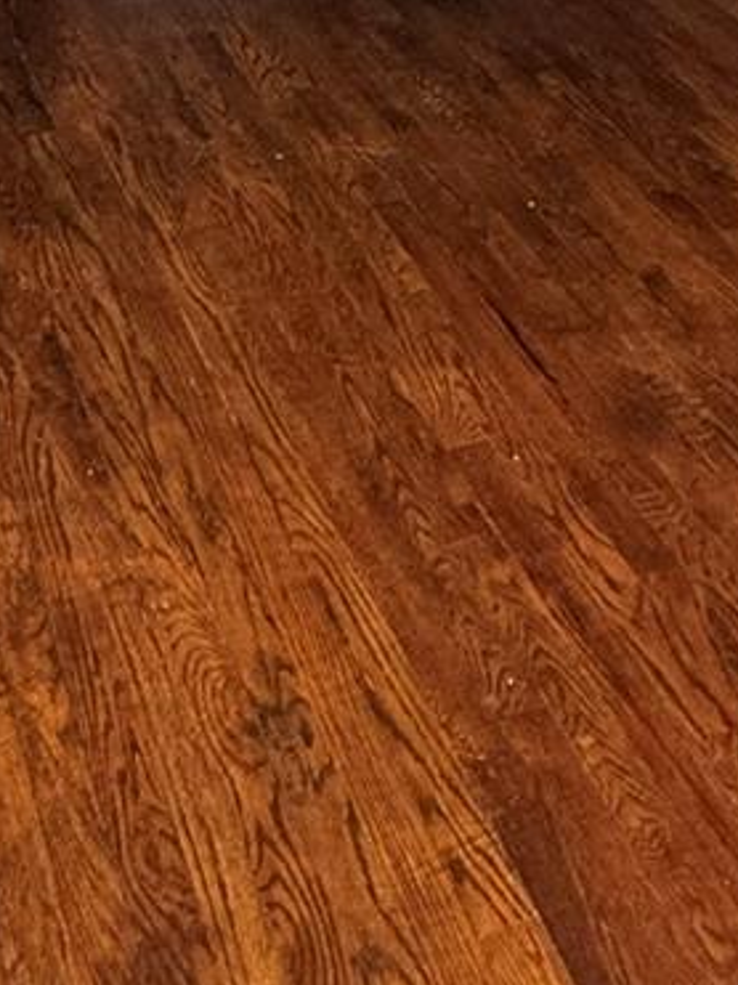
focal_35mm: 58
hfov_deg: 24.8
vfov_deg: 24.9
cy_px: -518
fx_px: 1650
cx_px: 141
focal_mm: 2.22
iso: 320
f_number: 2.2
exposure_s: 1/73
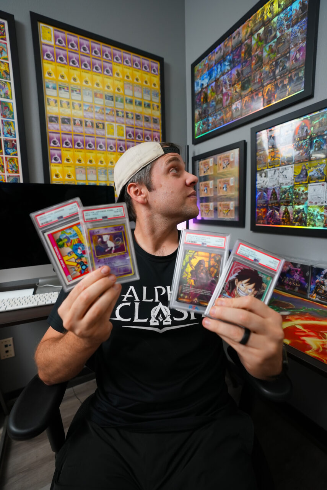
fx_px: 218
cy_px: 245
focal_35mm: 16
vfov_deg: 96.7
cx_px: 164
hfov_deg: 73.8
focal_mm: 16
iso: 800
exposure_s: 1/50
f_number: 3.2
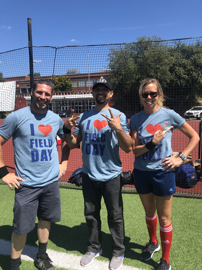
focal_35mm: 28
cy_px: 135
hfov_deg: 49.7
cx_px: 101
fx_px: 218
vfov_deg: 63.4
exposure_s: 1/1215
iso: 20
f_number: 1.8
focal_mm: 3.99
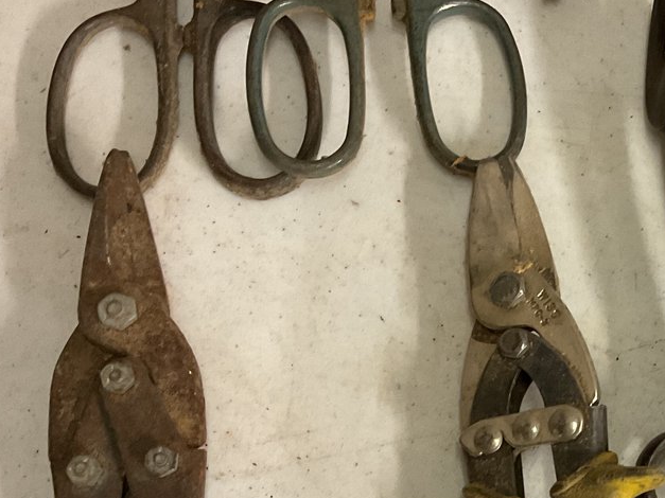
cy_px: 429
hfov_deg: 26.3
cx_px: 662
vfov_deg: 20.7
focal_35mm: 70
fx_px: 1344
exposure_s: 1/40
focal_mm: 3
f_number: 1.8
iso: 200
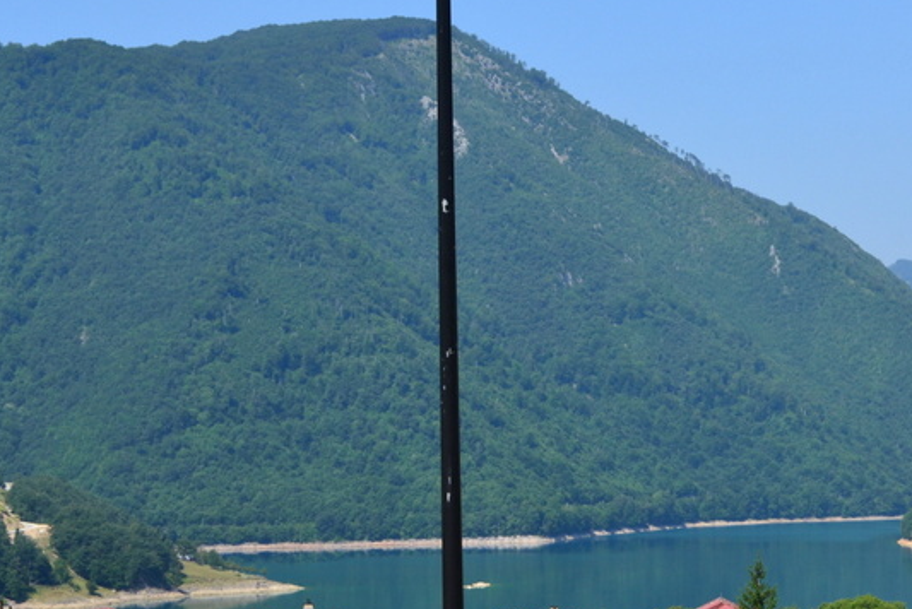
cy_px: 335
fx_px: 2281
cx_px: 650
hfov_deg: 22.5
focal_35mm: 90
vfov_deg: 15.2
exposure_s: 1/400
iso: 400
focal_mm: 40
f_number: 11
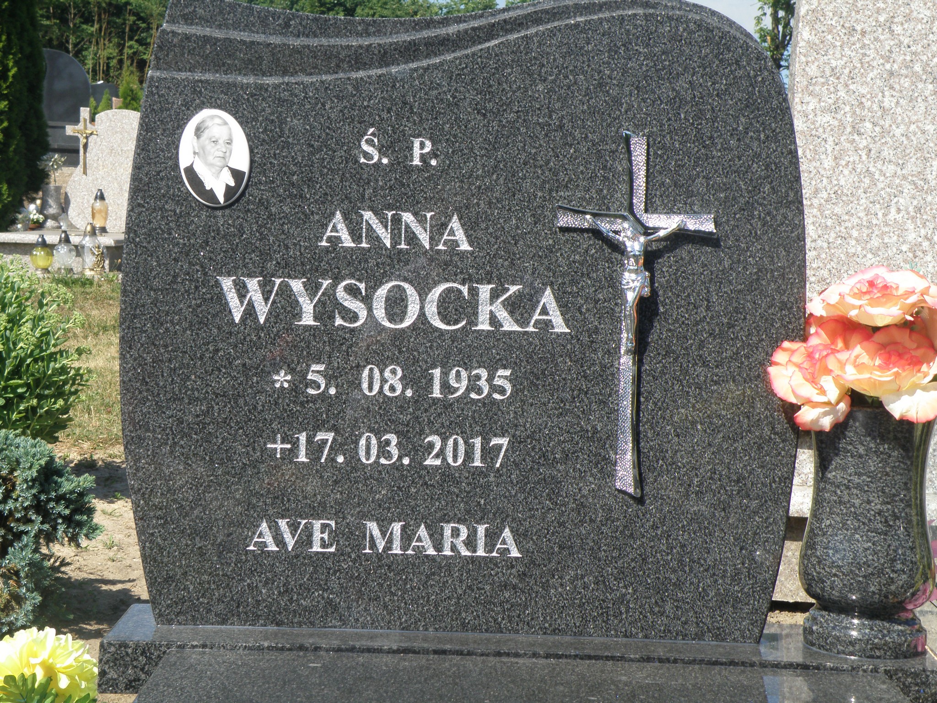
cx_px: 468
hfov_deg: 28.2
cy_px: 352
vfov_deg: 21.3
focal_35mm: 69
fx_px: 1868
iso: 64
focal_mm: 12.24
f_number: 5.6
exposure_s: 1/250
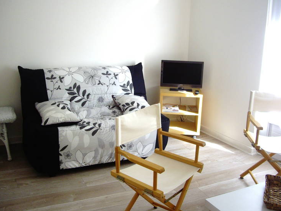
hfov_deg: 45.8
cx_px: 142
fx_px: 333
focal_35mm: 41
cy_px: 101
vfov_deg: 35.1
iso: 200
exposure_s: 1/50
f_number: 2.8
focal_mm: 7.9
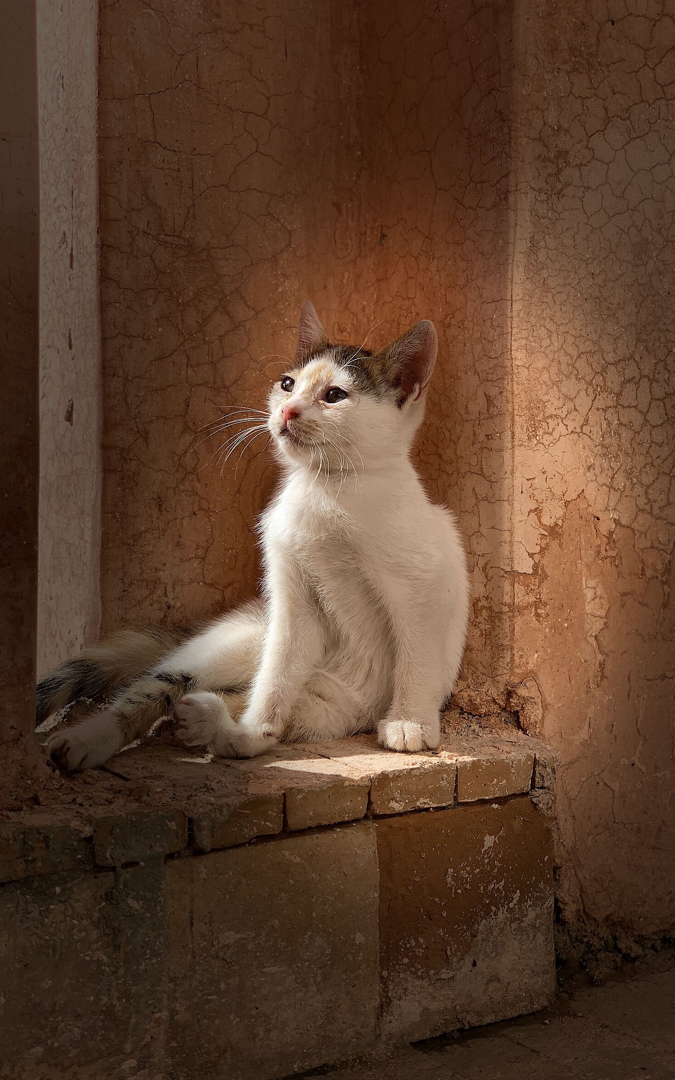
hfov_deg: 23.1
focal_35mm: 56
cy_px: 548
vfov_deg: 36.3
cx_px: 409
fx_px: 1648
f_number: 2.4
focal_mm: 6
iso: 16
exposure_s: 1/615
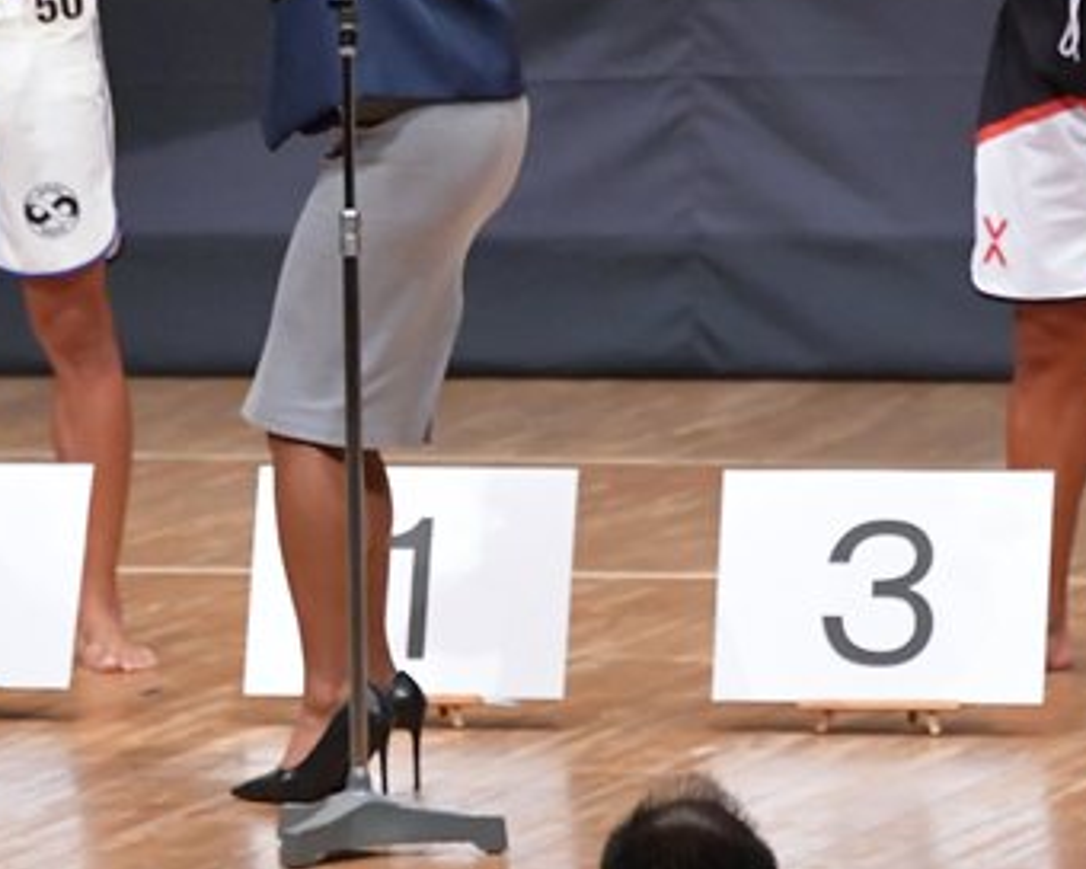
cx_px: -30
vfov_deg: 2.7
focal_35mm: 578
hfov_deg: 3.3
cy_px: 112
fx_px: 18578
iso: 8000
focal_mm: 180
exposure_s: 1/400
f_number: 5.6
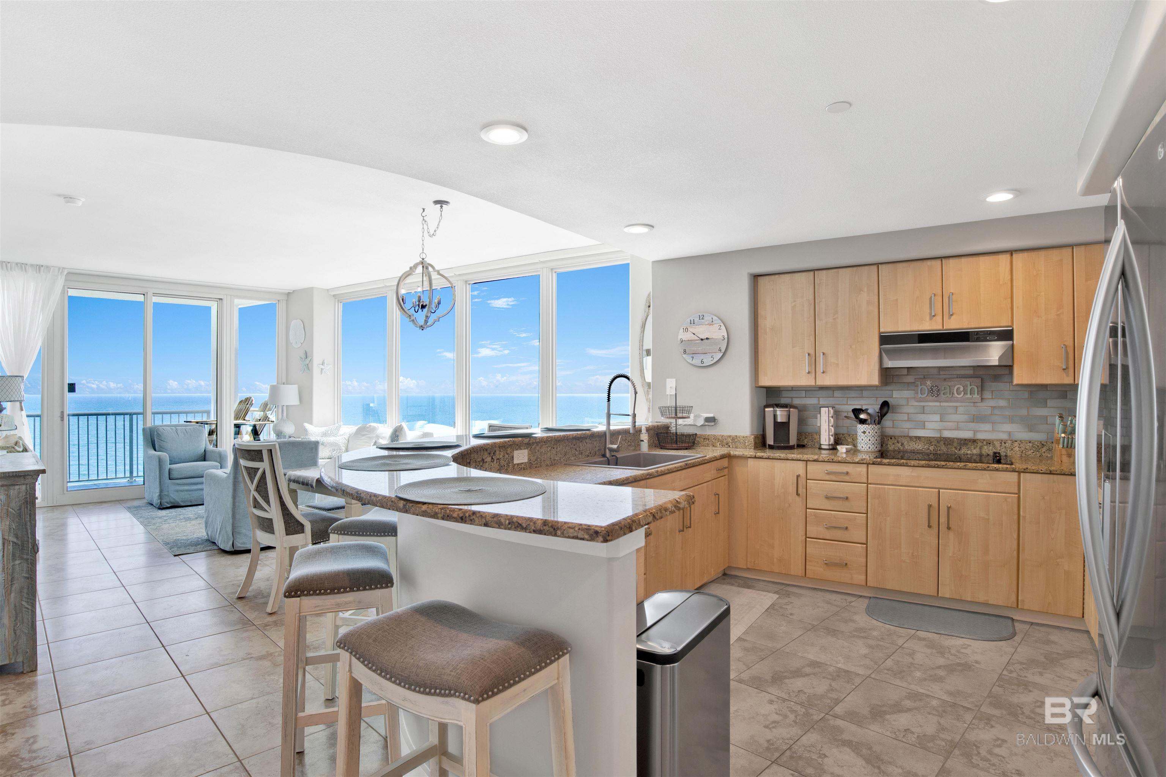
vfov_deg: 67.4
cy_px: 388
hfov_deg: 90.0
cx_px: 583
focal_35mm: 18
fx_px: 583
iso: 200
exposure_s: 1/50
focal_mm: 18
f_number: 11
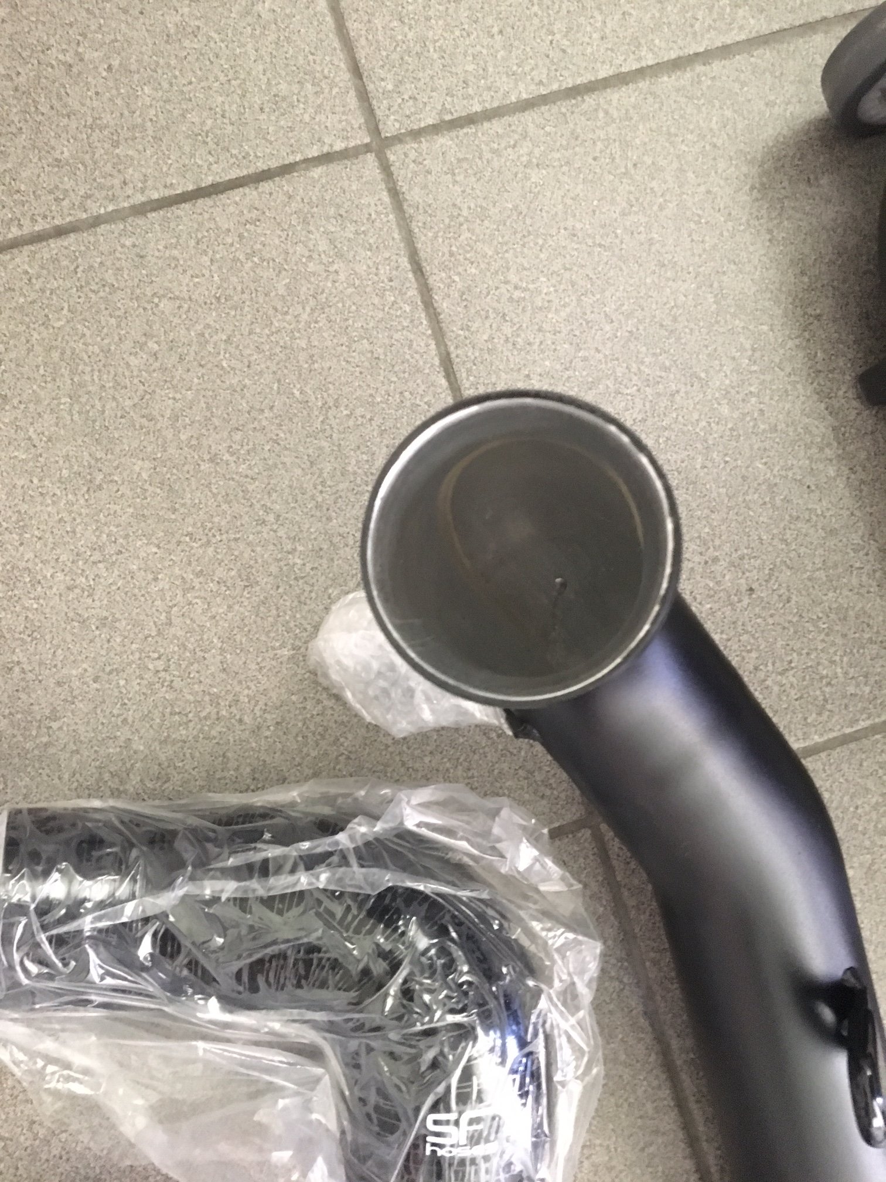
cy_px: 591
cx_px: 443
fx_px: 990
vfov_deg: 61.7
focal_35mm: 29
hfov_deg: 48.2
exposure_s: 1/17
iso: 640
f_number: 2.2
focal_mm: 4.15
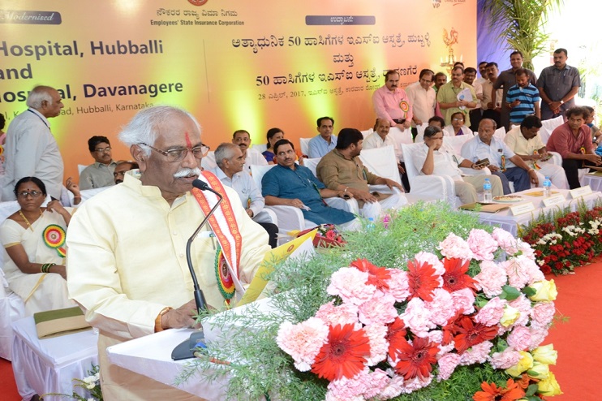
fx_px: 627
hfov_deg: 51.3
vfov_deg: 35.5
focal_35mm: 38
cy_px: 200
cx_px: 301
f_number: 8
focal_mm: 25
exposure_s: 1/125
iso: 2000
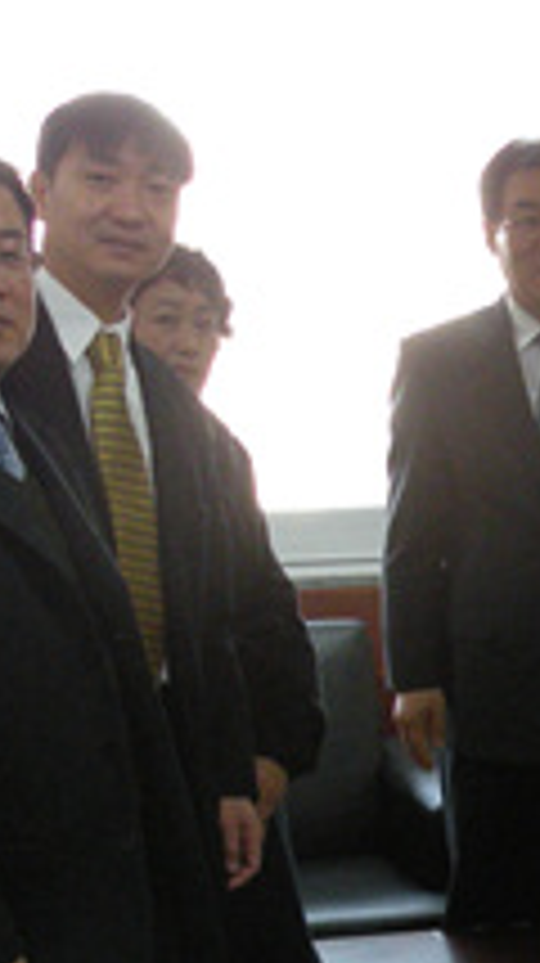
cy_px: 819
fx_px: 2245
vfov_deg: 23.7
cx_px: 770
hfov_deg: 13.1
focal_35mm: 88
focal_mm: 4.7
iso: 248
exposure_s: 1/73.2
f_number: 2.8
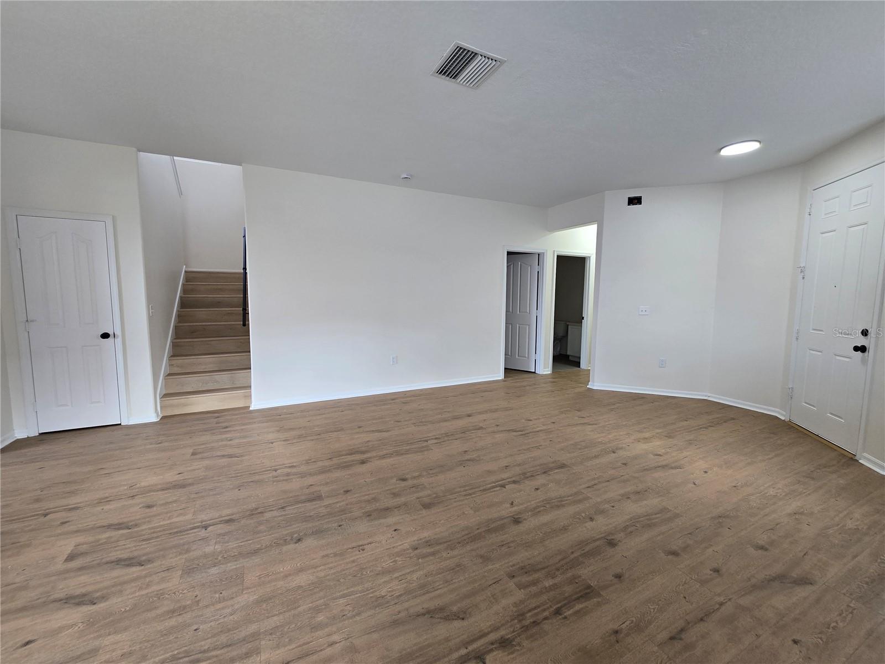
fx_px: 332
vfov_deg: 89.9
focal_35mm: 13
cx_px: 442
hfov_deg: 106.2
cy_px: 332
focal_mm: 2.2
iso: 100
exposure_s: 1/60
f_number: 2.2
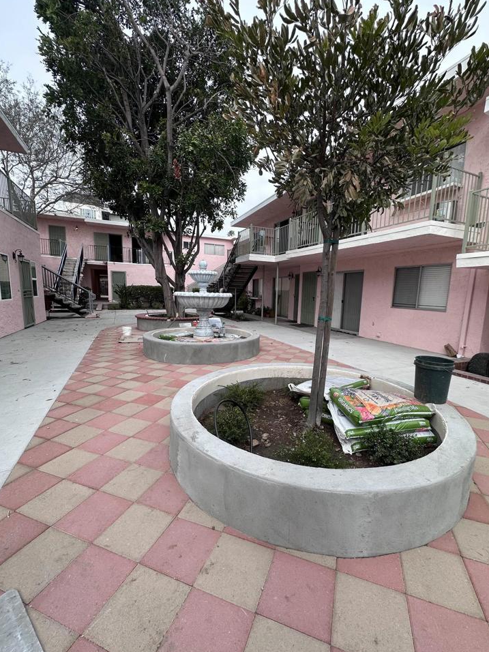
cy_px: 330
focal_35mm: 15
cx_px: 257
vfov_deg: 98.2
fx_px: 283
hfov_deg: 81.7
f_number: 2.2
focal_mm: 2.22
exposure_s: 1/694
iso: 40
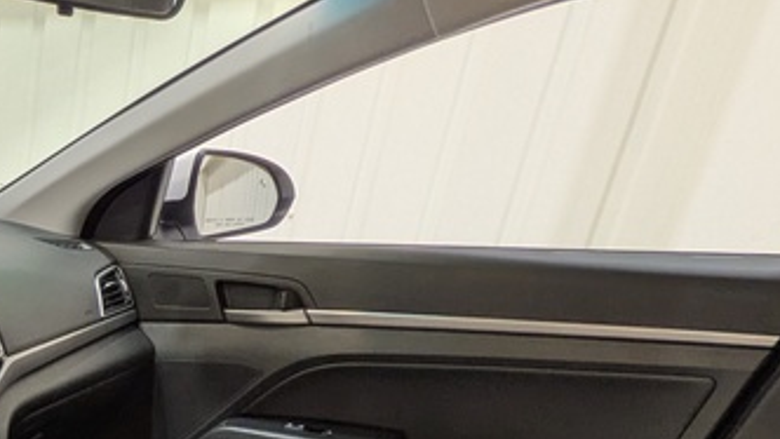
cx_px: -186
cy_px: 594
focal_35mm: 47
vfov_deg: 22.4
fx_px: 972
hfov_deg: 34.0
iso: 48
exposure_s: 1/25
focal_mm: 1.83
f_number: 2.2
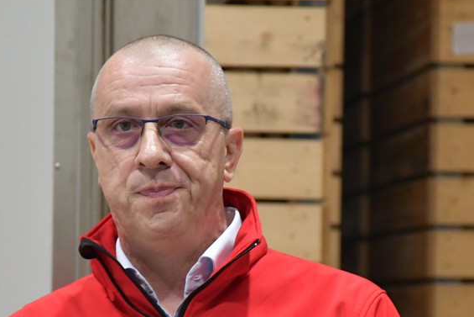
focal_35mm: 272
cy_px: 254
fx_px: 3582
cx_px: 232
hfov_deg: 7.6
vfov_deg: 5.1
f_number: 5.6
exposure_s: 1/125
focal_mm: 100
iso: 4000
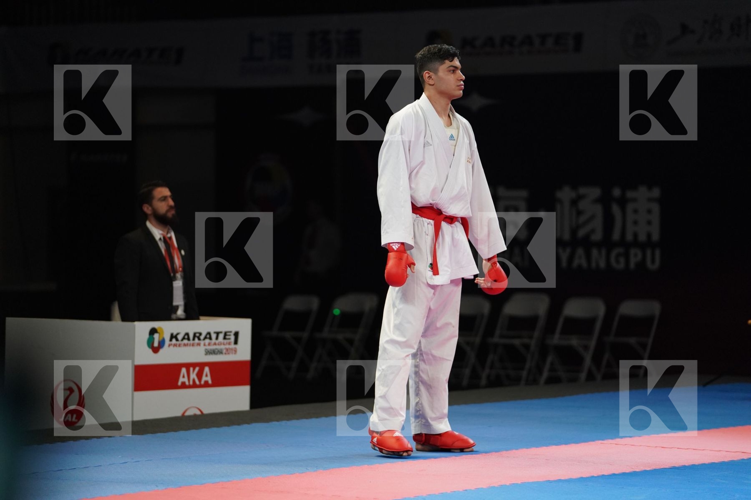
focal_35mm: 147
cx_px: 376
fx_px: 3066
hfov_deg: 14.0
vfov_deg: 9.3
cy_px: 250
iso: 2500
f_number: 2.8
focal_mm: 147
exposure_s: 1/1000
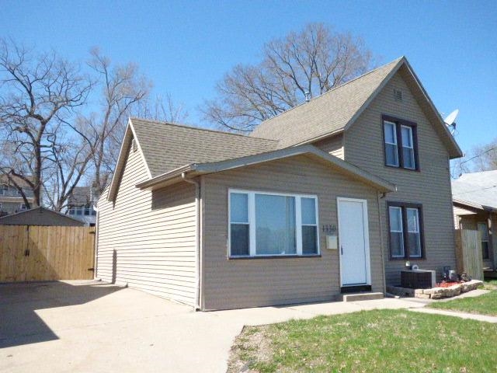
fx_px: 431
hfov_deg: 60.0
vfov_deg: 46.8
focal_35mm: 30
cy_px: 186
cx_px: 248
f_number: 8
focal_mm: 5.29
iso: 1600
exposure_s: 1/2000
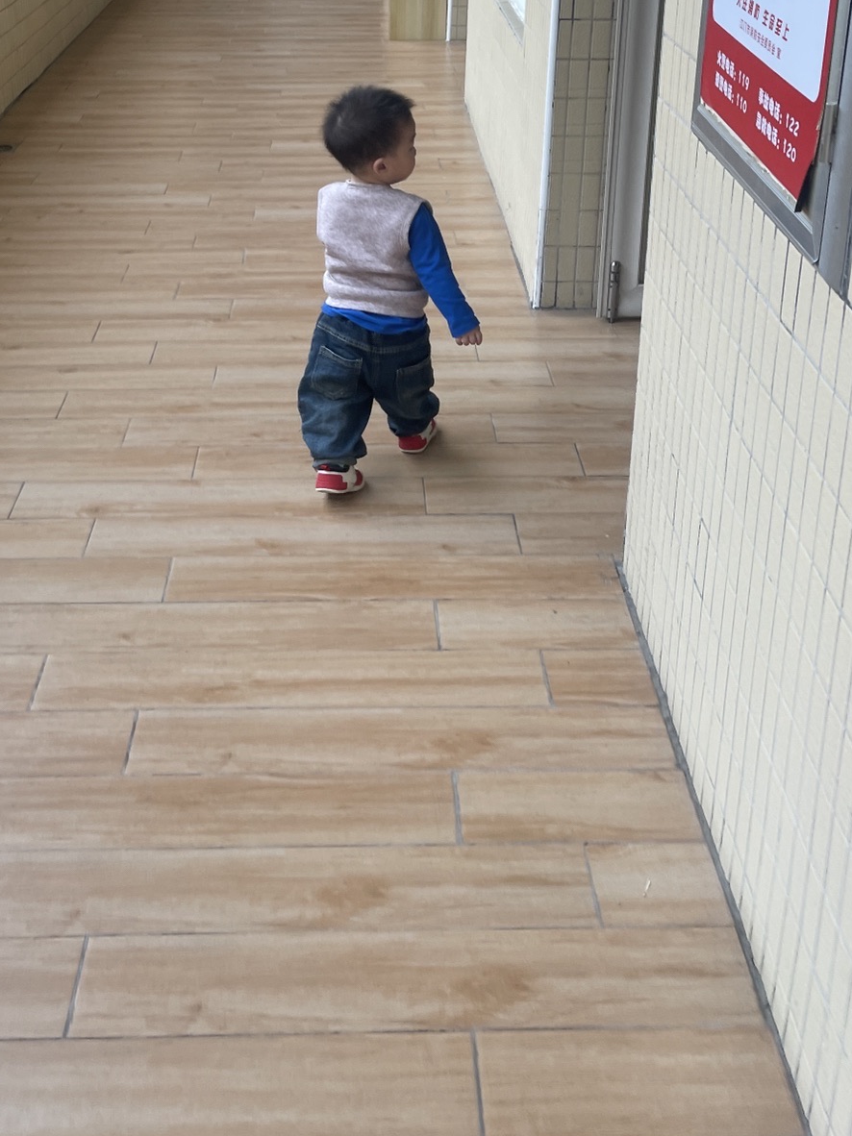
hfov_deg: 32.8
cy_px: 244
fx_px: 1444
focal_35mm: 44
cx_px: 375
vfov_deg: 41.3
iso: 40
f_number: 1.6
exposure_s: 1/121
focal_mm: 5.1
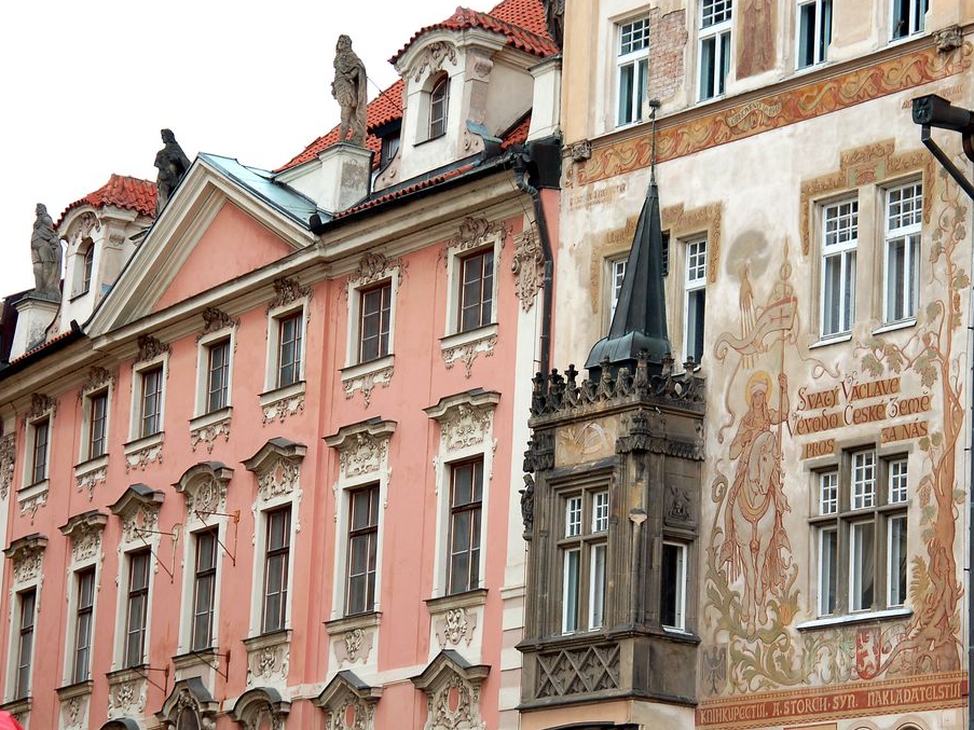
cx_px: 505
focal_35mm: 134
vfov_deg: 11.1
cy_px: 364
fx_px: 3770
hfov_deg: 14.7
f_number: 10
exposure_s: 1/125
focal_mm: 82
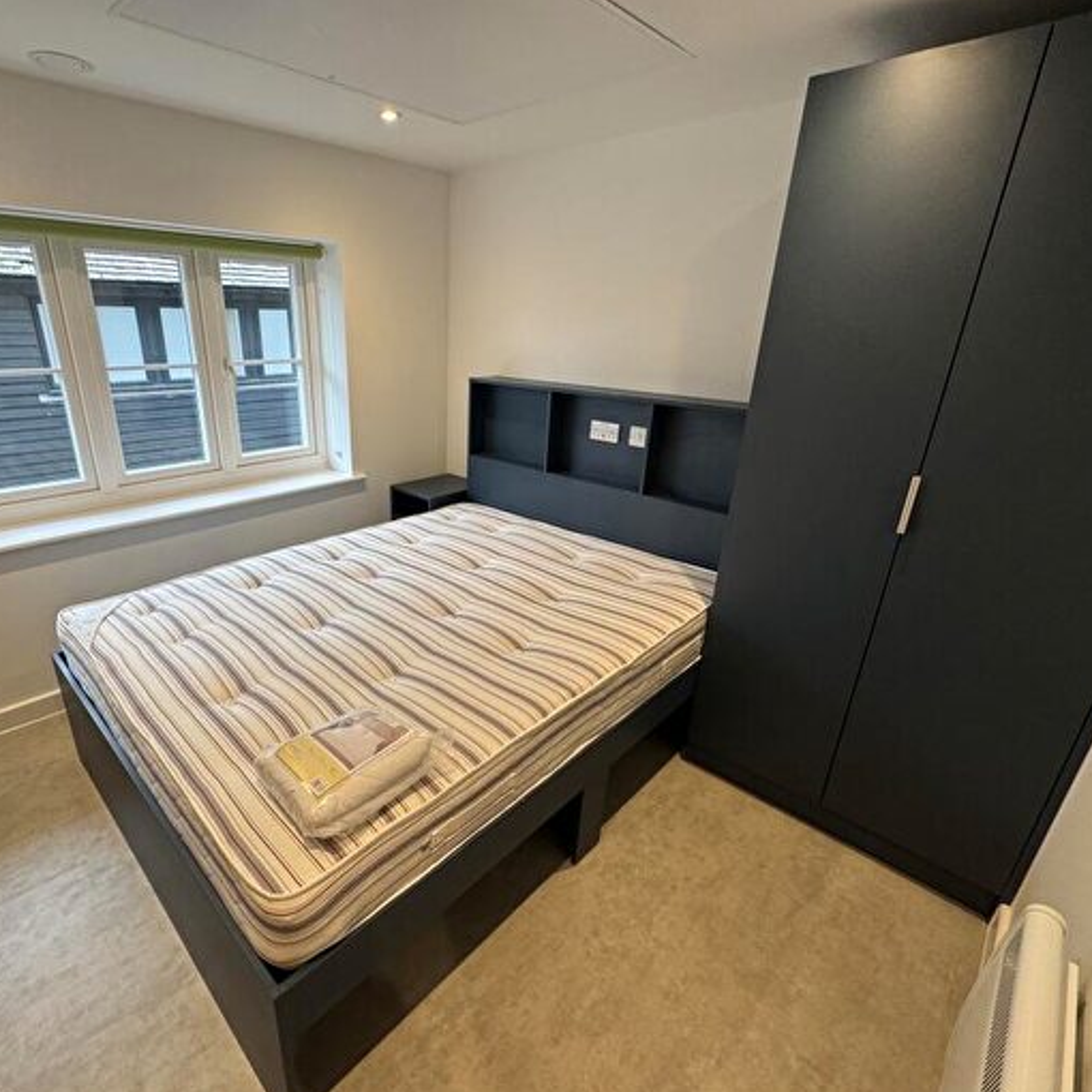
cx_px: 460
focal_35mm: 17
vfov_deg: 84.0
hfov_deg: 83.3
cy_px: 551
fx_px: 607
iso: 125
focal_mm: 2.22
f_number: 2.2
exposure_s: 1/100
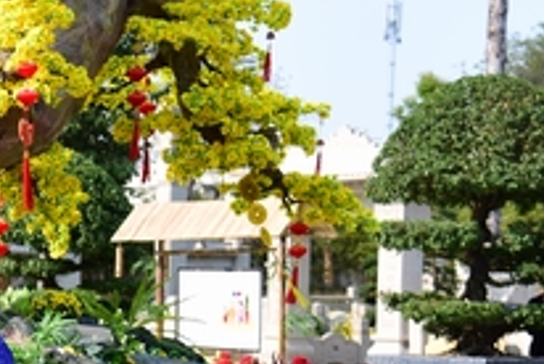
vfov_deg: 10.8
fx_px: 1907
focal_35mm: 126
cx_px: -195
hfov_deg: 15.3
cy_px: 385
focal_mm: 40
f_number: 4.5
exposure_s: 1/250
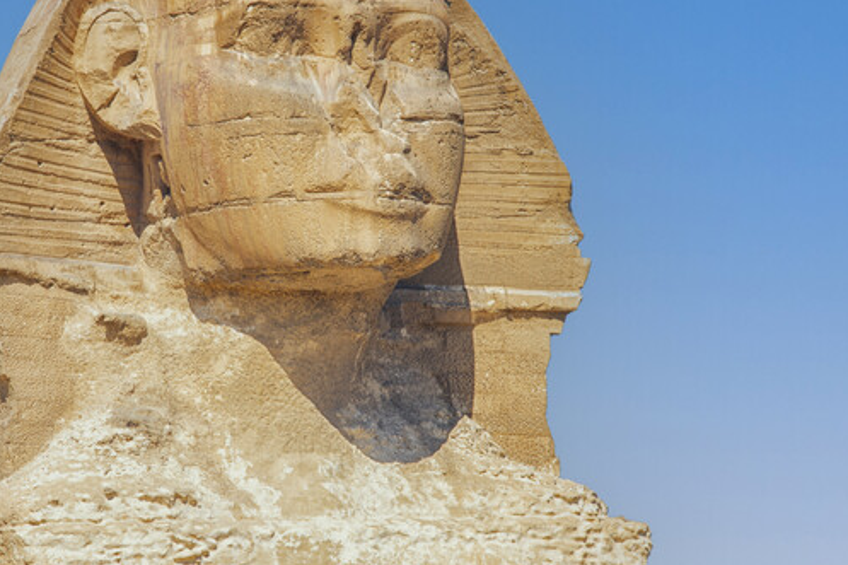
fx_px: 7111
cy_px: 220
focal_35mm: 302
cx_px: 295
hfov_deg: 6.8
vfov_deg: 4.5
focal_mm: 200
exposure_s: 1/250
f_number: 8
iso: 64
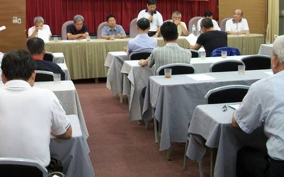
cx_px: 89
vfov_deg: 24.6
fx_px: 402
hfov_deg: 38.3
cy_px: 44
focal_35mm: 52
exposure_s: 1/10
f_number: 3.1
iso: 160
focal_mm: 6.3
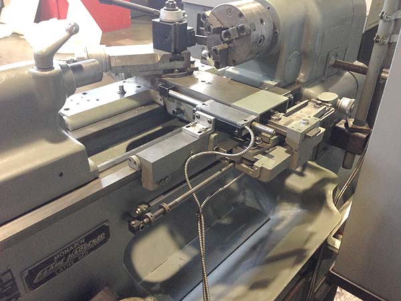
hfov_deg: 55.4
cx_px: 200
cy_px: 150
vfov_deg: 42.9
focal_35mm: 33
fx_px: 382
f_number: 2.4
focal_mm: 4.12
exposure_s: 1/20
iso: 160
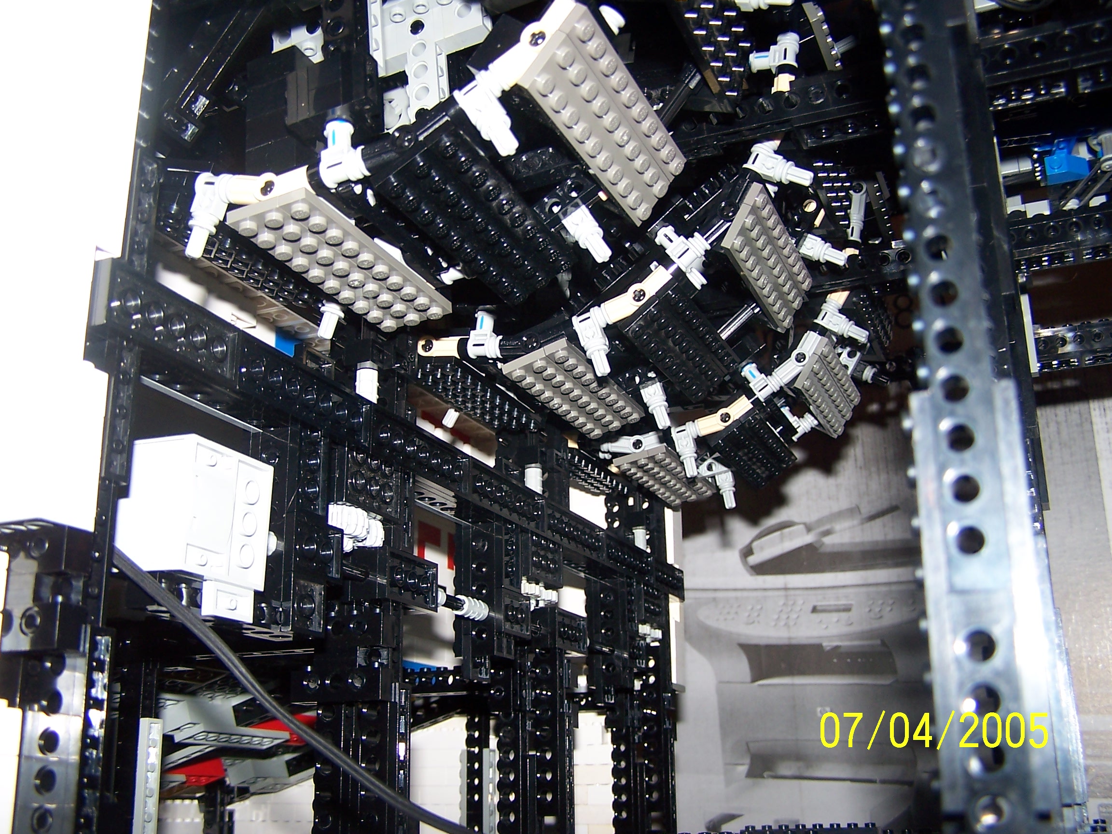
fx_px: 1221
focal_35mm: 38
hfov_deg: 49.0
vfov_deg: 37.7
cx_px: 556
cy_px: 417
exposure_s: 1/60
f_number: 2.8
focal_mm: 6.3
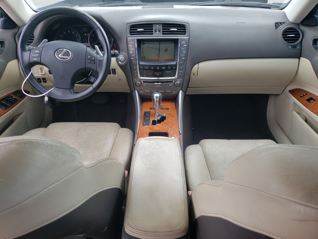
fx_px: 239
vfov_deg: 53.1
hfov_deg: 67.3
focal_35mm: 26
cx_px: 159
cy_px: 120
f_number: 1.5
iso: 50
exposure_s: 1/357
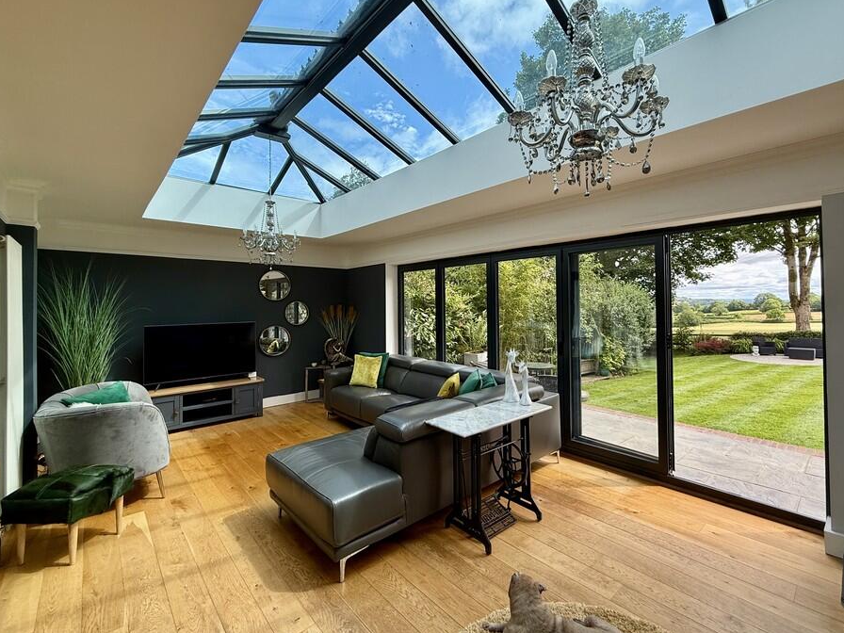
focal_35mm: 16
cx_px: 459
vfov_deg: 78.0
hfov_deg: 94.3
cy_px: 298
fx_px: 390
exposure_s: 1/315
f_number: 2.2
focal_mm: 2.22
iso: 64
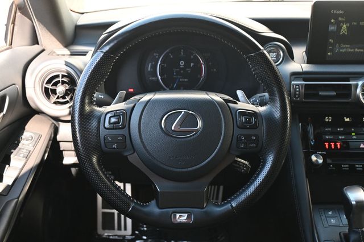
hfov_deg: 48.7
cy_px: 121
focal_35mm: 40
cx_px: 182
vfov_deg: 33.6
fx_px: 402
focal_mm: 26.5
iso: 800
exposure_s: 1/125
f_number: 4.5
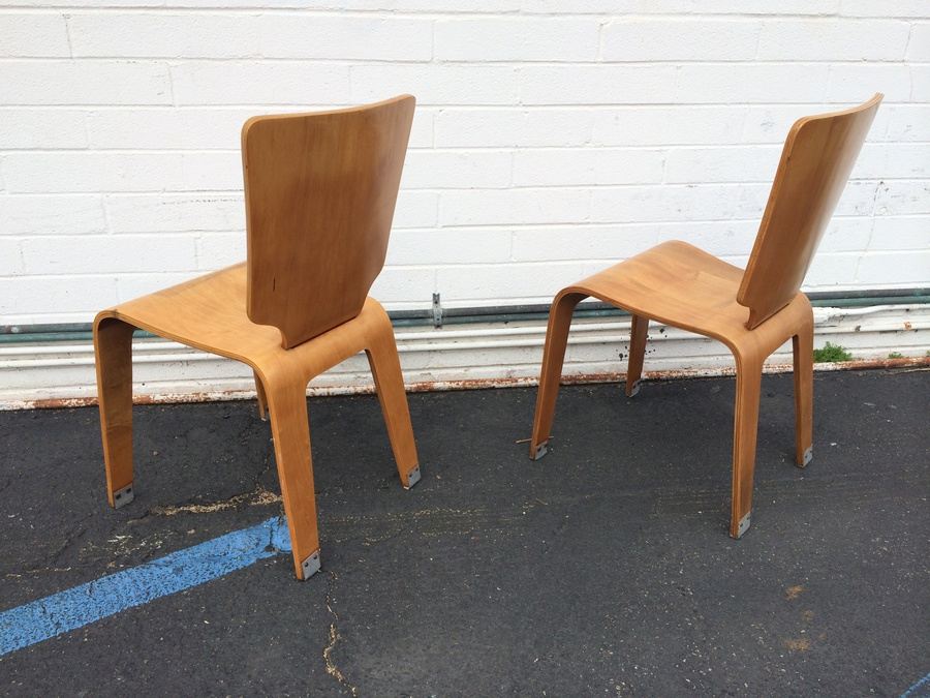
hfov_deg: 60.0
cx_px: 465
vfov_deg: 46.8
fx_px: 806
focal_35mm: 30
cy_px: 349
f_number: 2.2
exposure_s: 1/1414
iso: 40
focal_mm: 4.12
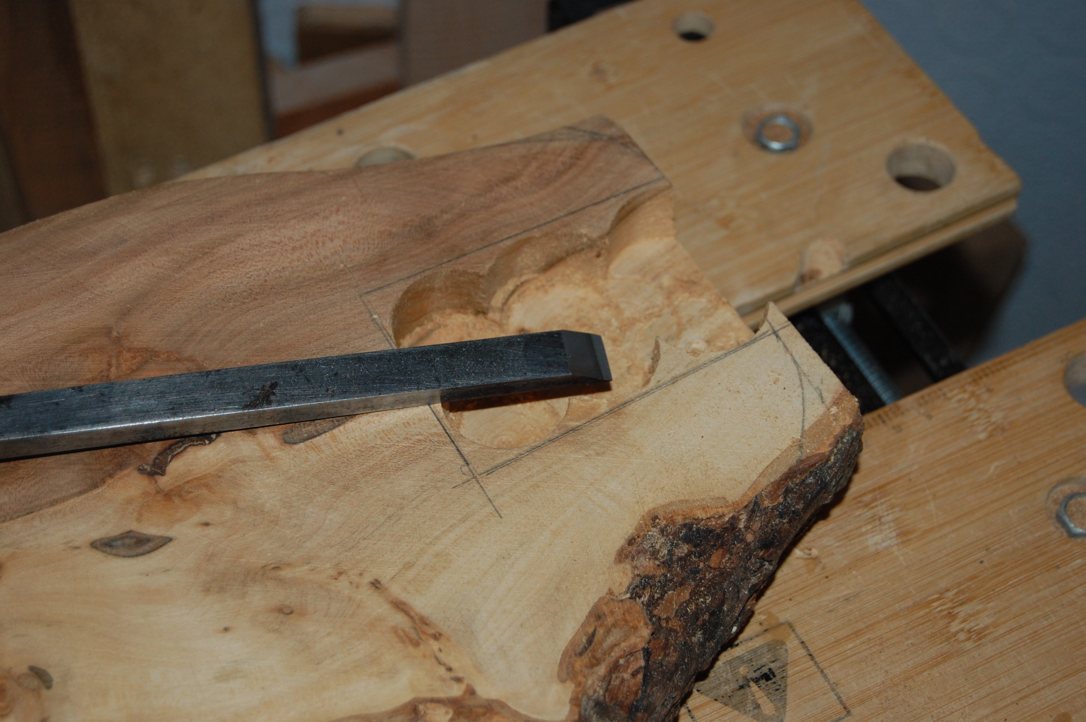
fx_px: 2170
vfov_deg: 18.9
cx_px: 543
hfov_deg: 28.1
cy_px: 361
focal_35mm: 72
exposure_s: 1/60
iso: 400
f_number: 5.6
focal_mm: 48
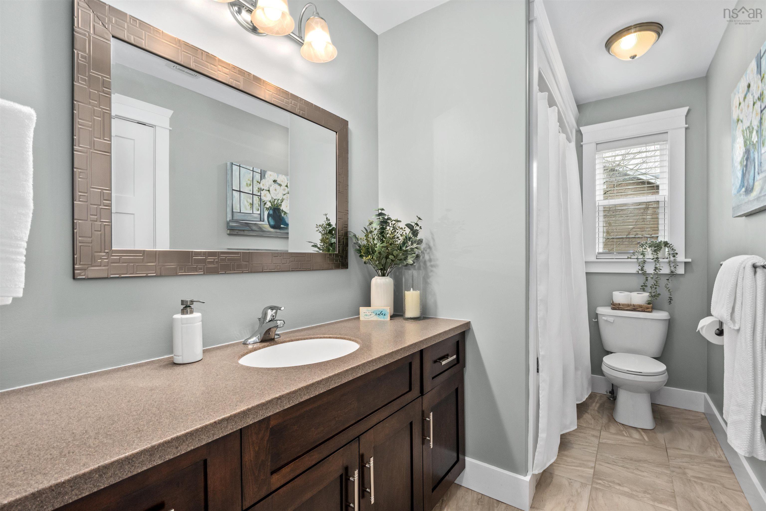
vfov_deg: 77.3
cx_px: 383
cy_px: 256
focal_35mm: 15
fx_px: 319
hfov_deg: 100.4
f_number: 10
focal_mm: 10
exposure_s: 1/2.5
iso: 400
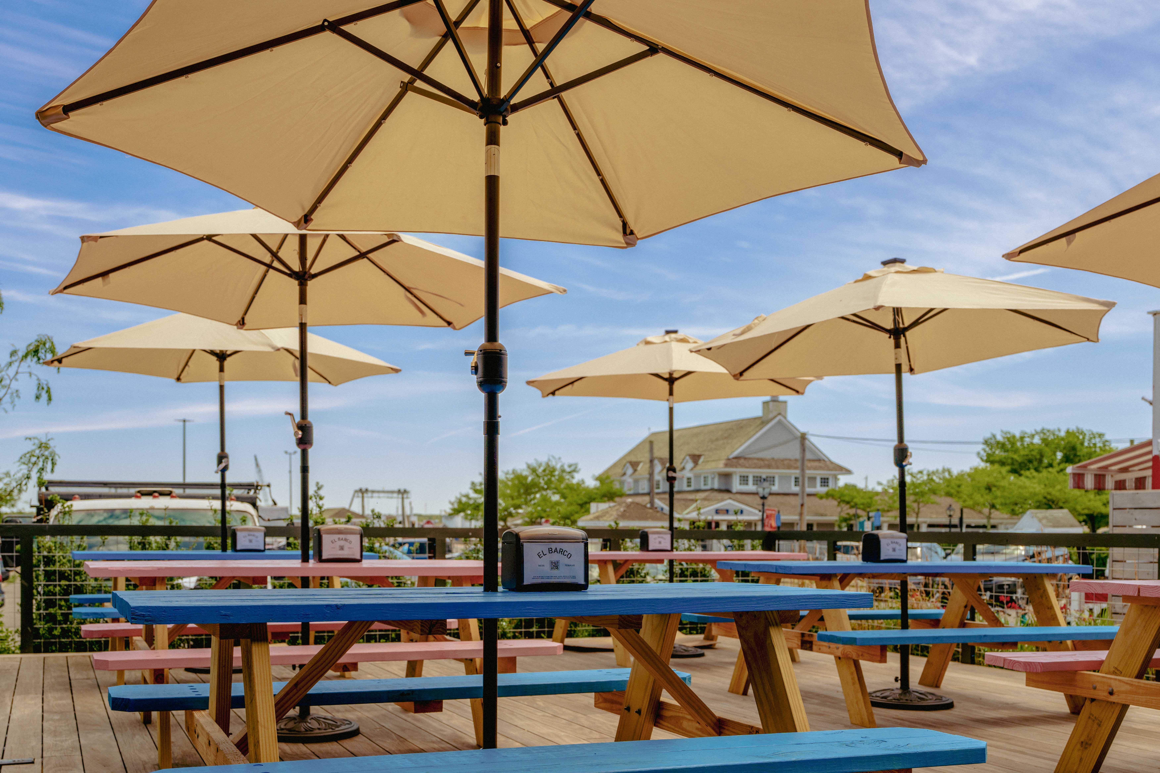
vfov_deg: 38.4
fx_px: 1112
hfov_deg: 55.1
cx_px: 580
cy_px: 386
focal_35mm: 34
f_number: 5
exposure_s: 1/800
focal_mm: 34.5
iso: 100
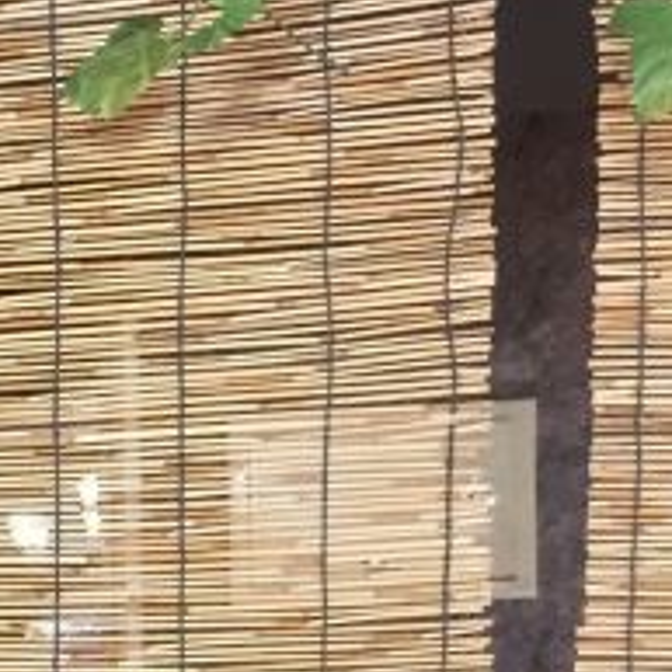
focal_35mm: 93
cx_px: -320
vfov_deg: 17.7
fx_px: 2043
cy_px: 823
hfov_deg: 17.0
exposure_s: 1/8
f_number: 2.2
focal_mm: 4.15
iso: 160
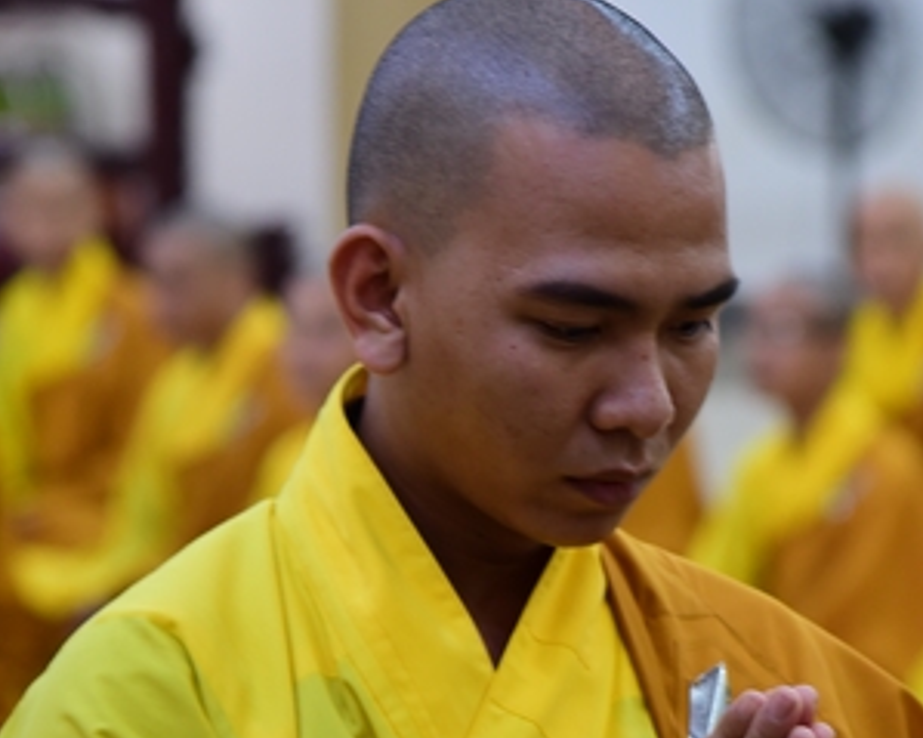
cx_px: 593
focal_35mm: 245
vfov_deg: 6.3
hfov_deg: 7.9
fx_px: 6691
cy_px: 670
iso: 1600
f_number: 4.5
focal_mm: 120
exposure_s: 1/50
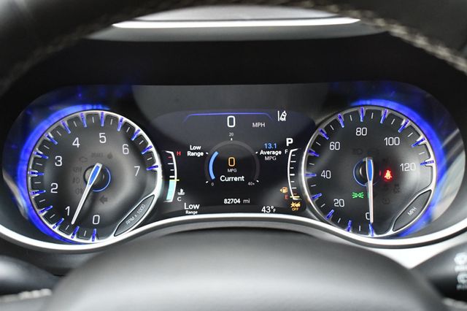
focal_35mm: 54
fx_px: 700
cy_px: 156
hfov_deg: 36.9
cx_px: 234
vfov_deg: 25.0
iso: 5000
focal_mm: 36
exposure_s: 1/60
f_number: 4.8
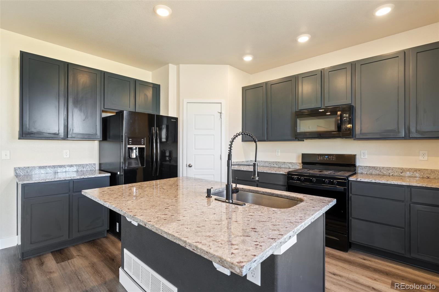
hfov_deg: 93.3
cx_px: 220
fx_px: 207
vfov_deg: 70.4
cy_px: 146
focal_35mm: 17
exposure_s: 1.3
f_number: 9
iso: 100
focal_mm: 17
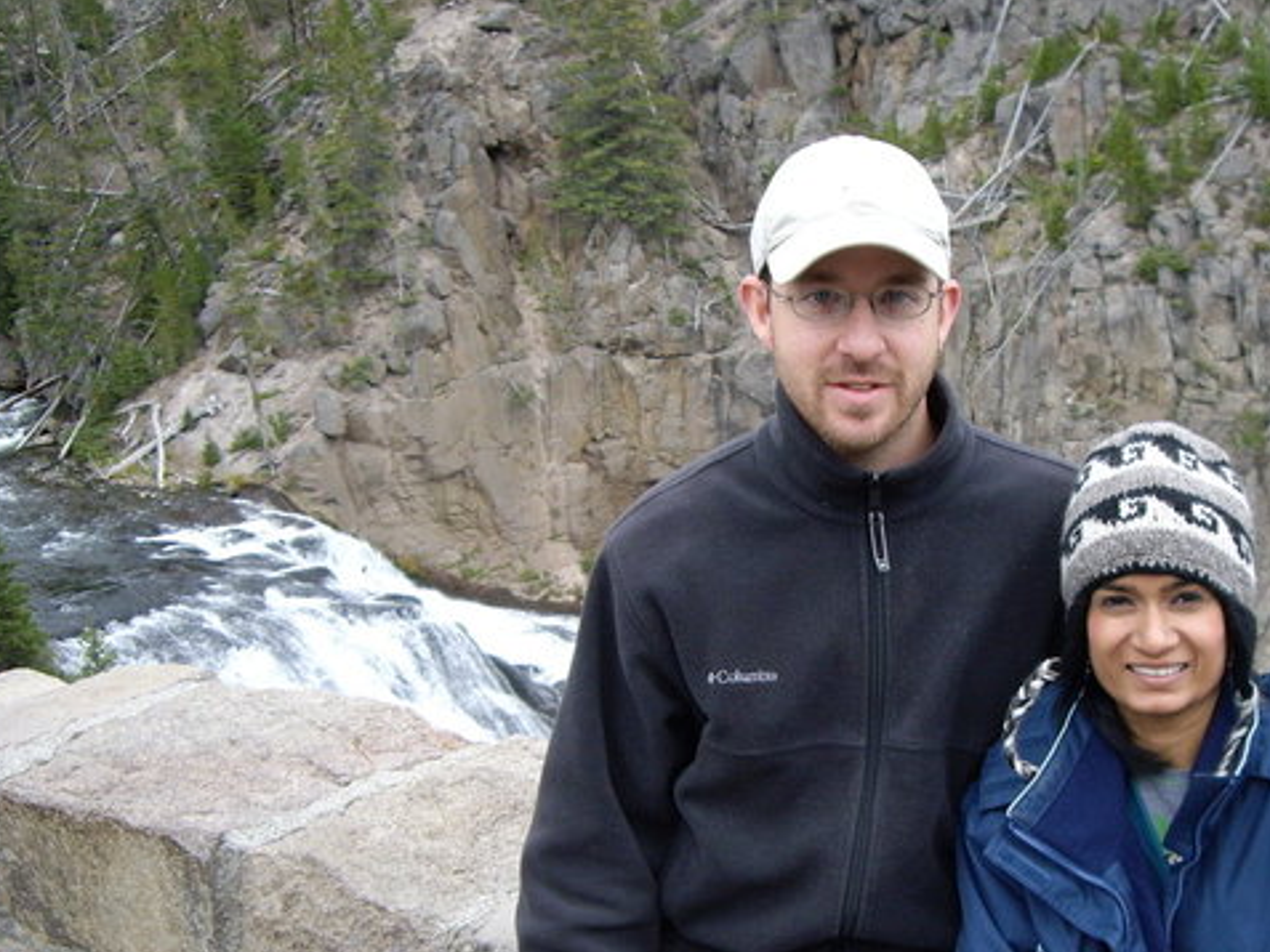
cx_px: 775
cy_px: 569
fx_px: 1872
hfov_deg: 37.3
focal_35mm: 51
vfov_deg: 28.5
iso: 100
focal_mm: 6.2
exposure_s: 1/80
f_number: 2.7
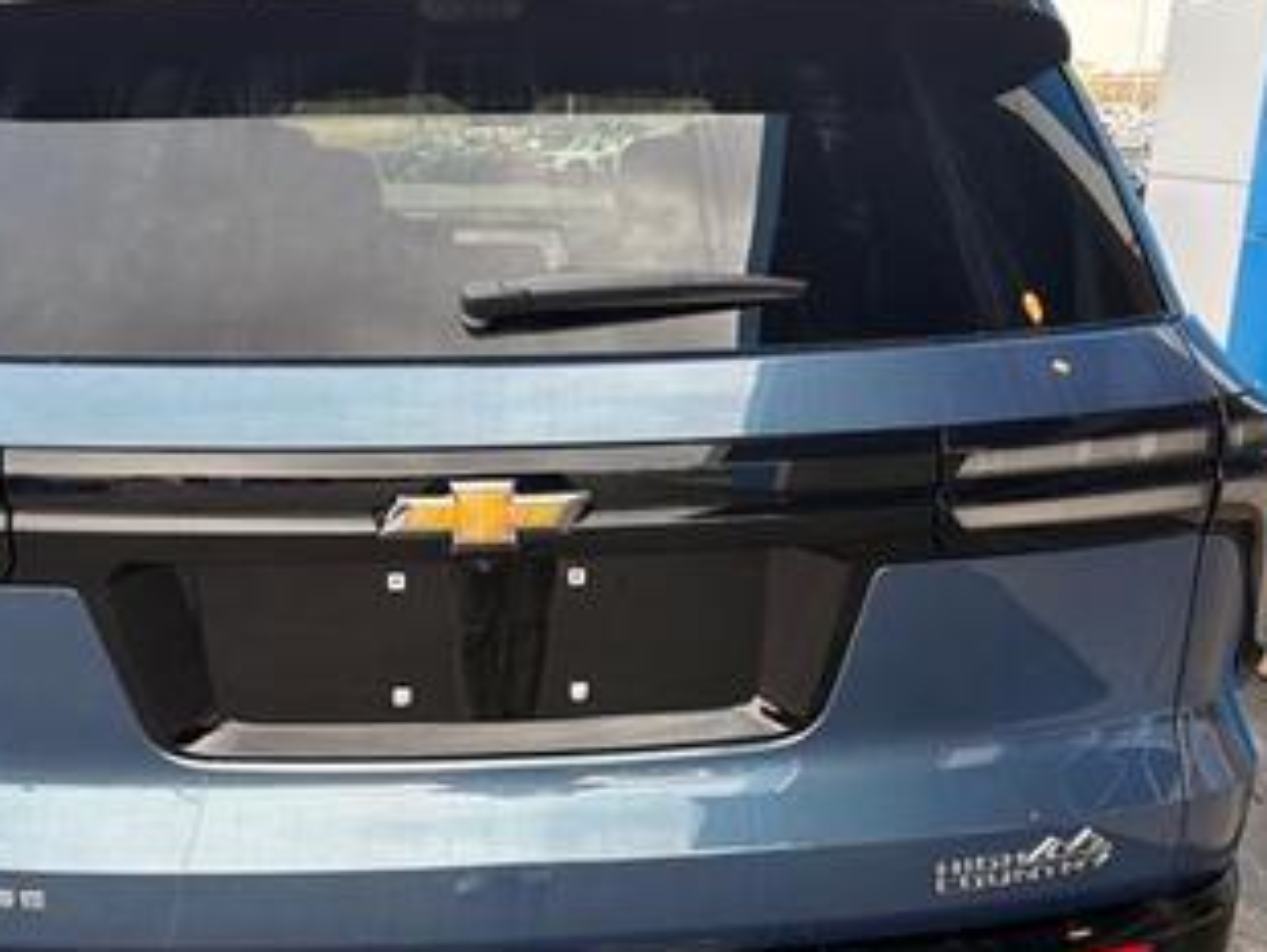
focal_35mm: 39
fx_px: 1429
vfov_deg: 36.8
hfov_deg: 47.8
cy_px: 564
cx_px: 584
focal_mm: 6.76
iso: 80
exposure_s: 1/303
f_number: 1.78
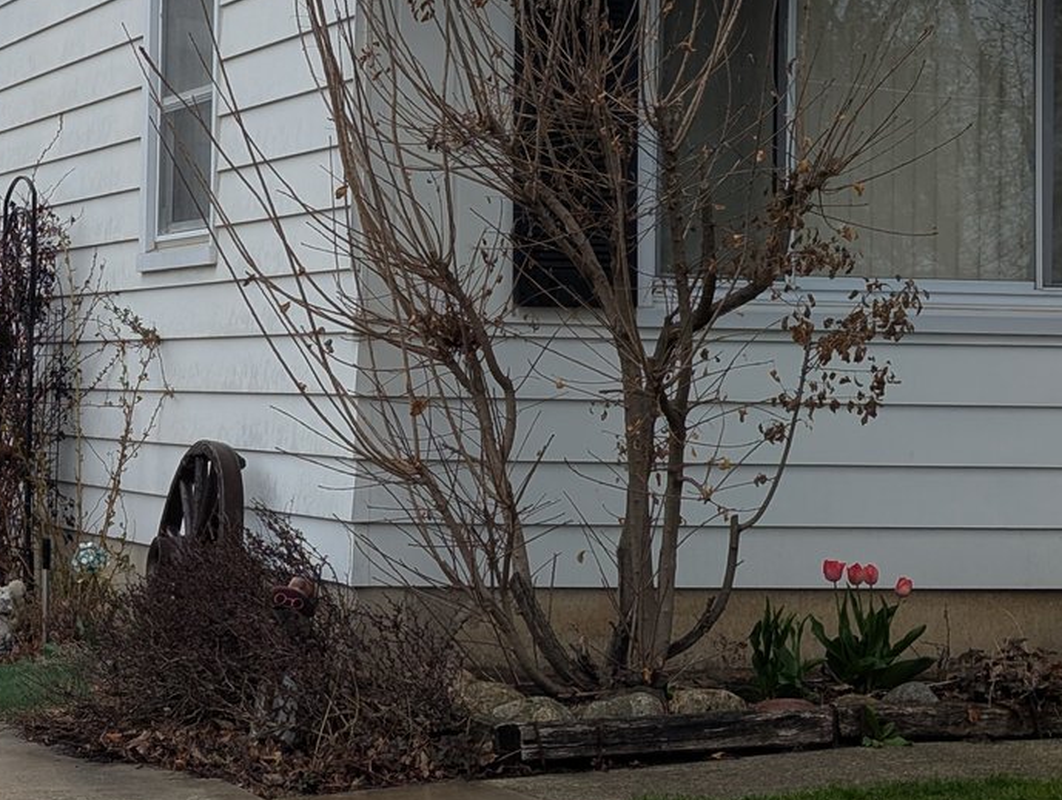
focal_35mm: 105
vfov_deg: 14.1
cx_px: 29
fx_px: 3226
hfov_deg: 18.3
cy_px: 289
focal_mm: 6.81
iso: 47
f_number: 1.85
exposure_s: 1/550
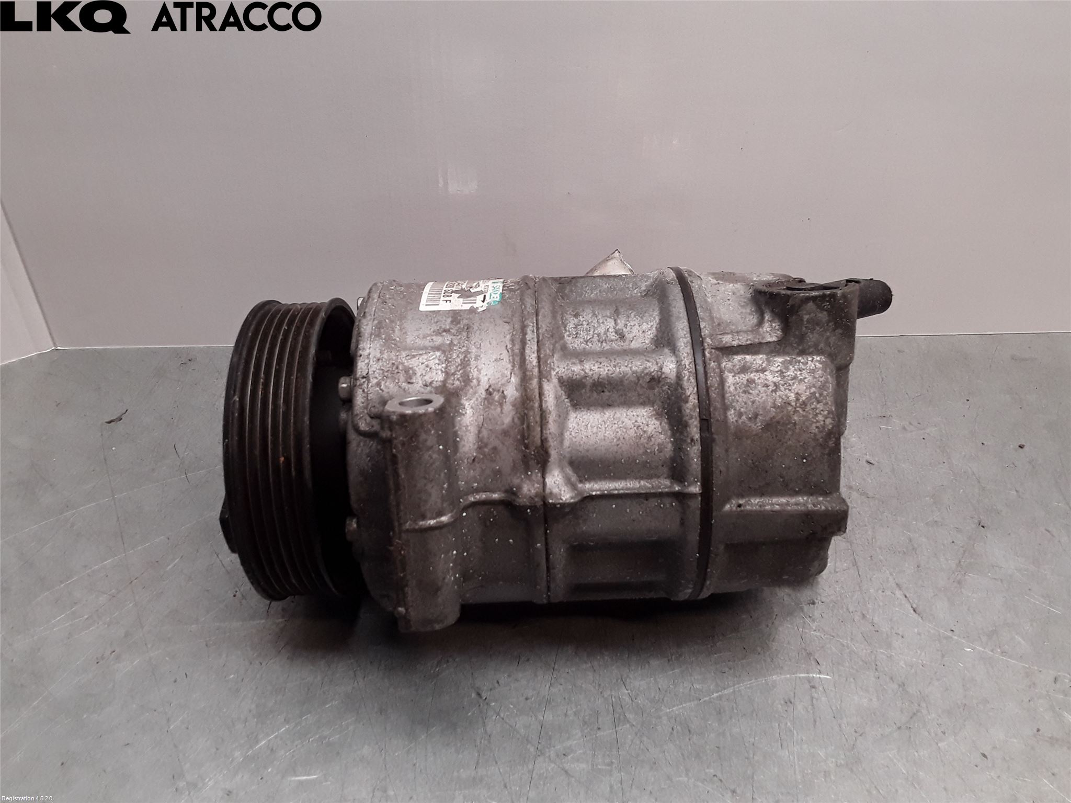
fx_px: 866
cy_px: 402
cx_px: 536
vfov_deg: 49.7
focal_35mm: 28
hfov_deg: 63.4
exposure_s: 1/130
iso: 100
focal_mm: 2.91
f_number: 1.9
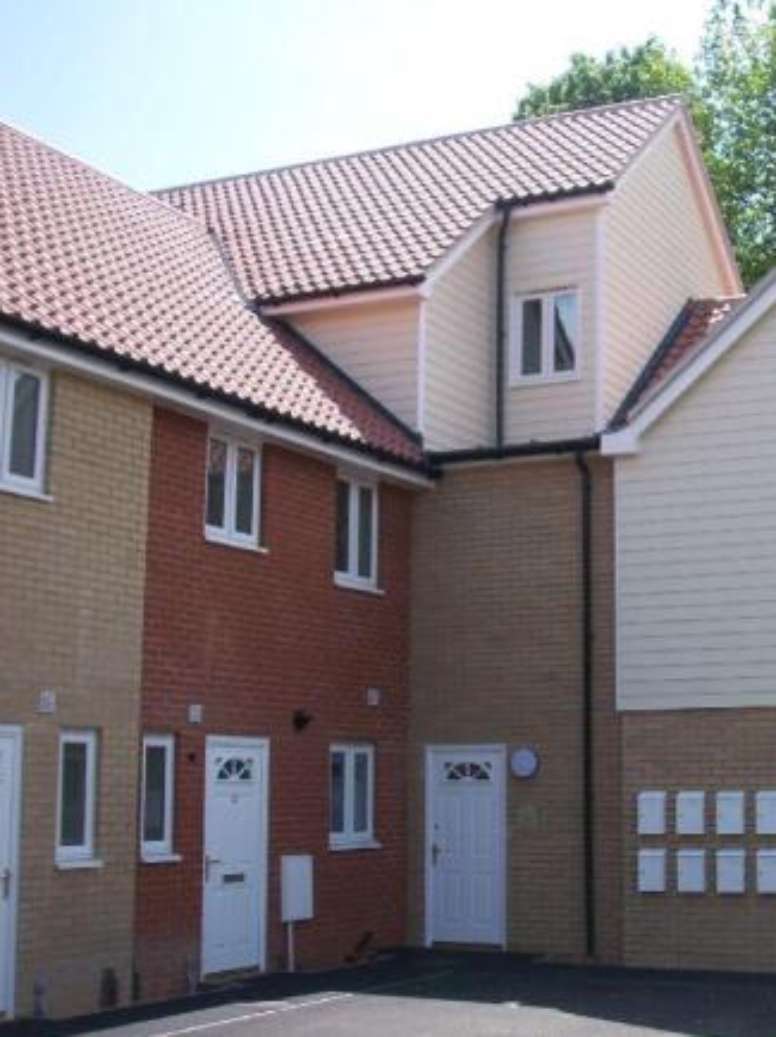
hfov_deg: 27.7
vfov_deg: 37.5
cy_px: 520
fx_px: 1526
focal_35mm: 51
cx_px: 671
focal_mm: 6.3
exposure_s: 1/320
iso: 64
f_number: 3.9
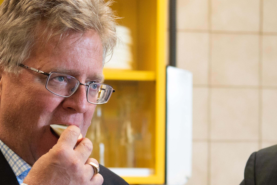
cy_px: 183
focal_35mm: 161
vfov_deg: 8.5
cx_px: 108
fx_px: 1239
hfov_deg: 12.7
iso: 800
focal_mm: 52
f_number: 4
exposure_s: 1/60
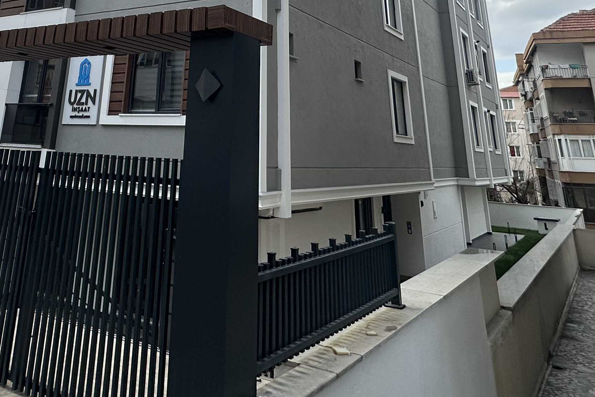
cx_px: 215
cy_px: -82
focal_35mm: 34
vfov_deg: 32.1
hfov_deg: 55.0
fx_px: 562
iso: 40
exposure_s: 1/1147
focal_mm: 2.22
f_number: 2.2
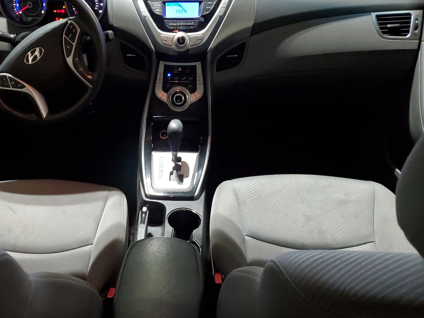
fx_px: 416
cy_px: 177
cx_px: 150
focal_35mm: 34
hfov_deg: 53.2
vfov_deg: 41.7
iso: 352
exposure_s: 1/40
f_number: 1.5
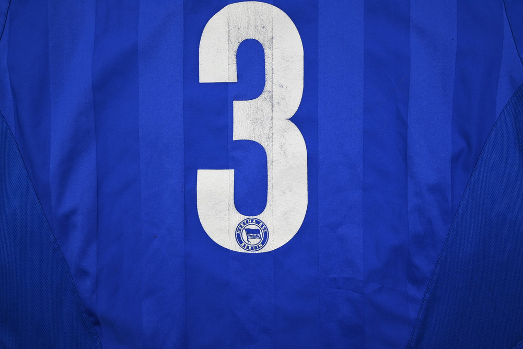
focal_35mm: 31
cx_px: 262
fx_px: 450
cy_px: 174
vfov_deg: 42.4
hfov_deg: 60.3
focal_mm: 31
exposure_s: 1/125
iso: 200
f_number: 4.8
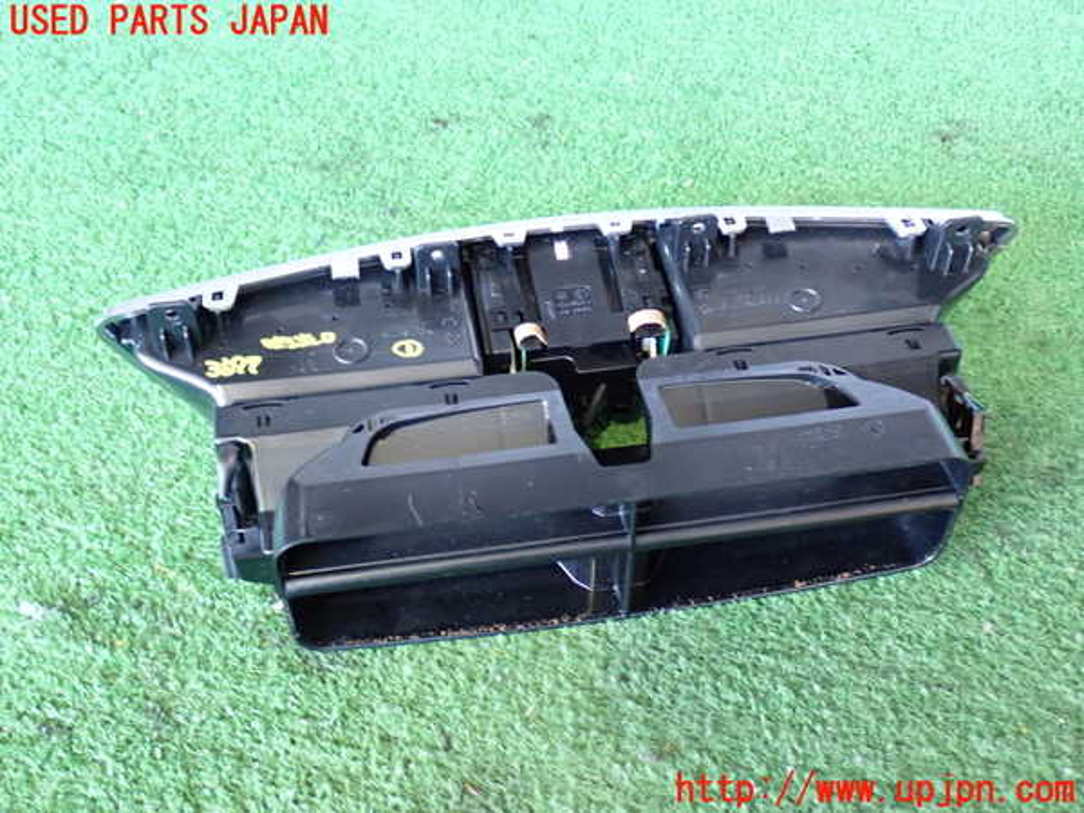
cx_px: 542
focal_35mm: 38
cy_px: 406
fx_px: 1190
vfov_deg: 37.7
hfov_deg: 49.0
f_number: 2.7
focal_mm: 6.83
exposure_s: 1/40
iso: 500
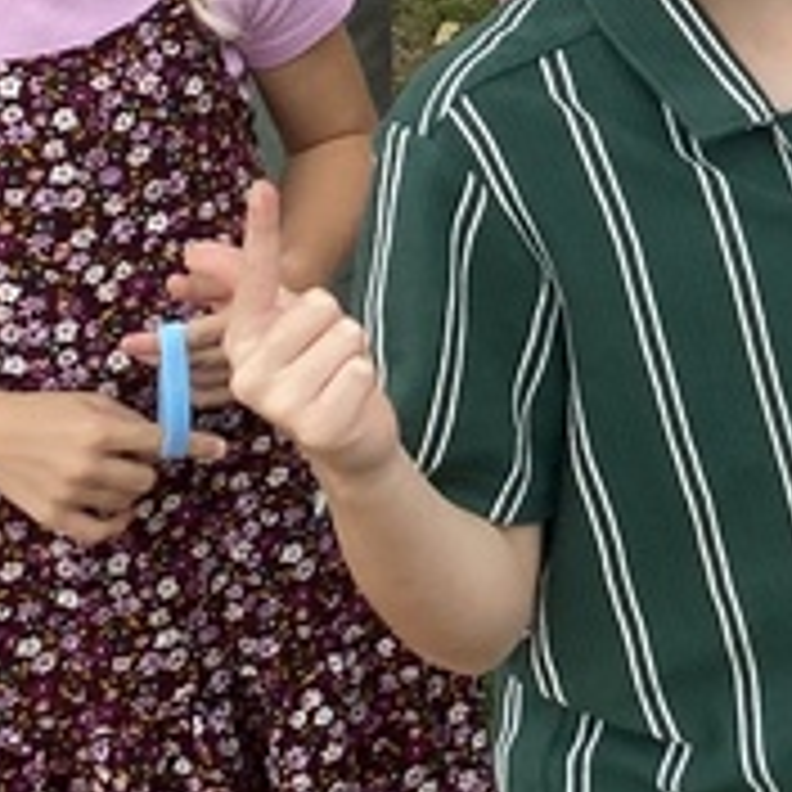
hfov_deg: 11.2
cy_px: -338
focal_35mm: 134
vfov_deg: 12.5
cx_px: 1809
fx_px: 3469
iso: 32
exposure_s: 1/610
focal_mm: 4.25
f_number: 1.8
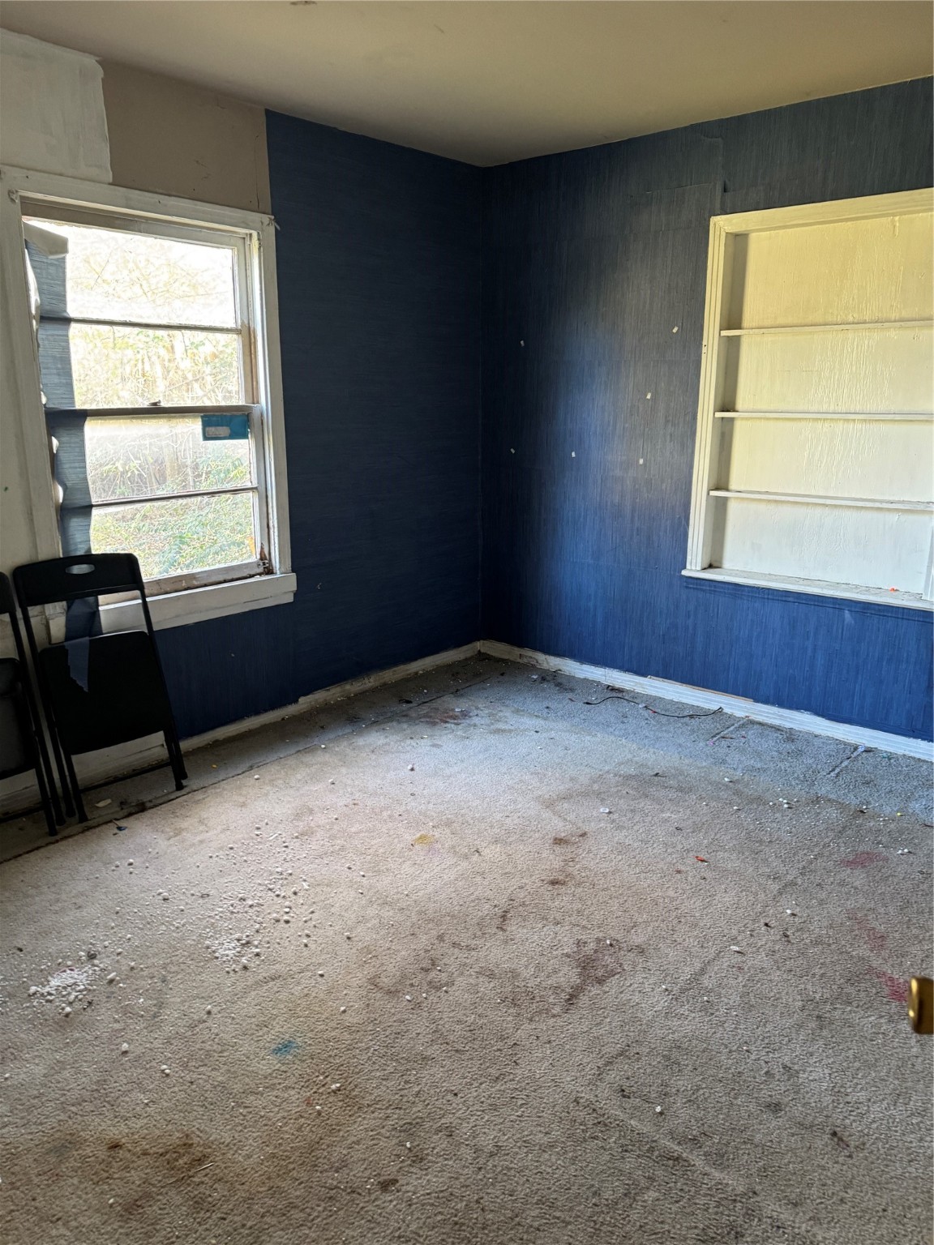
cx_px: 467
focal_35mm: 24
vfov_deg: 71.6
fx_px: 863
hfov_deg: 56.8
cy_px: 622
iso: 400
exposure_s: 1/60
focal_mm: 6.76
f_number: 1.78
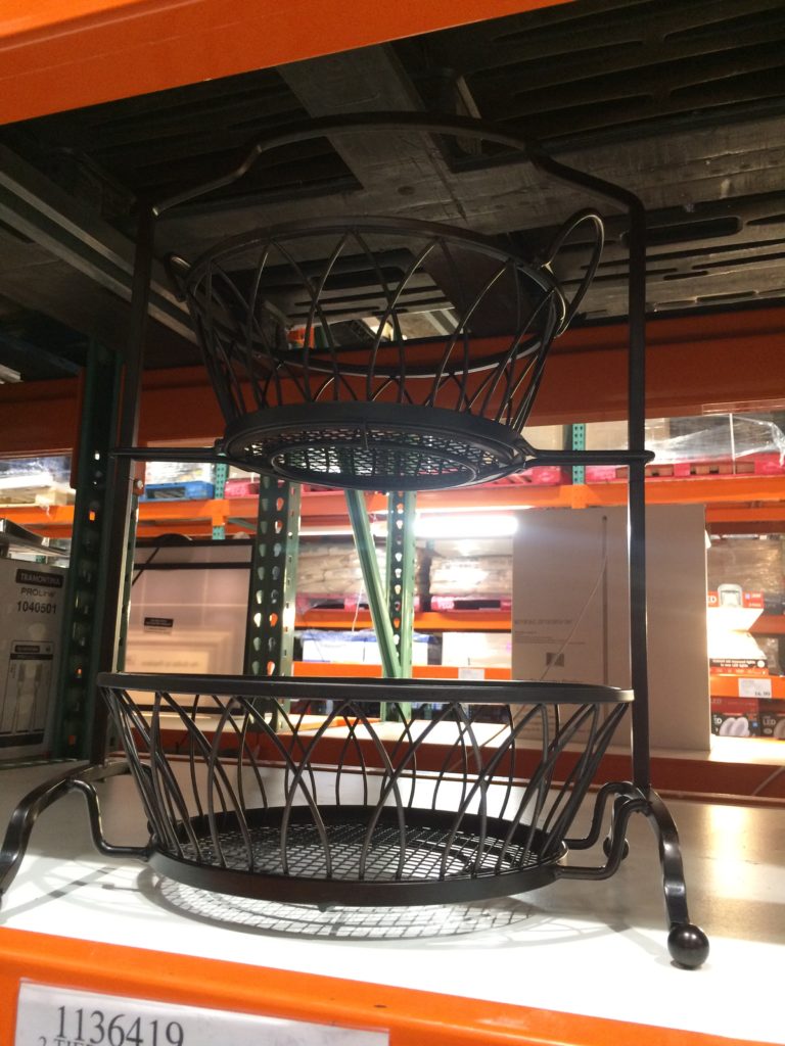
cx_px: 392
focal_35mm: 29
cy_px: 523
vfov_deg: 61.7
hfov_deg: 48.2
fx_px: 877
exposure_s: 1/30
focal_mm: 4.15
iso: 160
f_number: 2.2
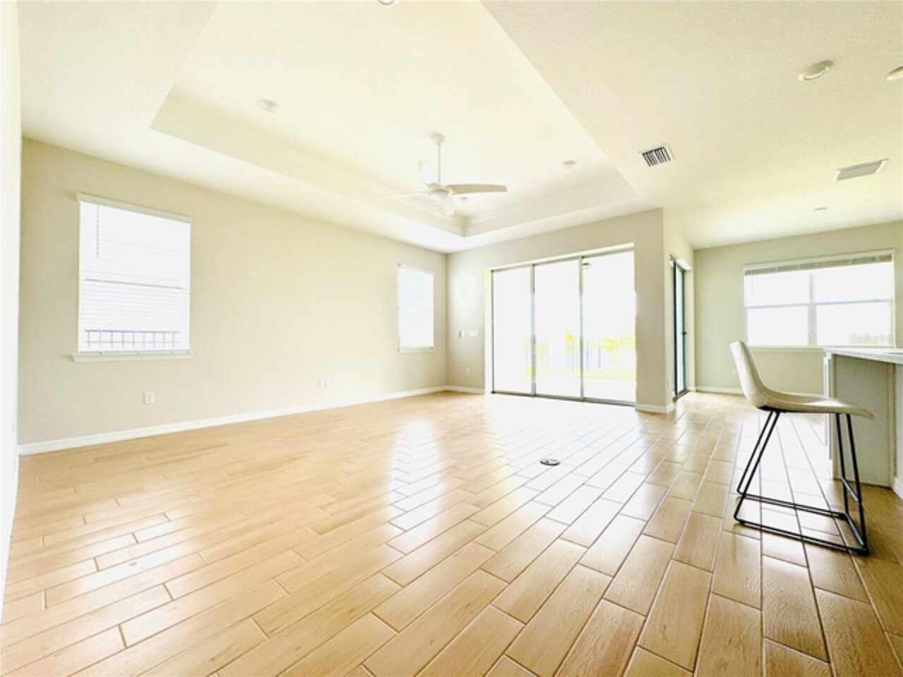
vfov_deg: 85.7
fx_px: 365
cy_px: 338
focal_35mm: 14
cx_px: 452
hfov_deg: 102.1
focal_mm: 2.22
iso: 40
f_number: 2.2
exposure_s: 1/148
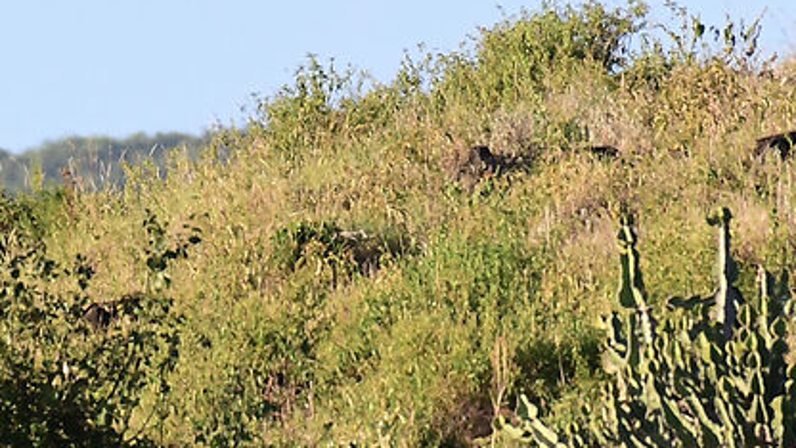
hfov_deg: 0.7
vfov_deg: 0.4
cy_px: 251
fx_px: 63806
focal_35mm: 3023
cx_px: 0
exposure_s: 1/640
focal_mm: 500
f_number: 7.1
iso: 720
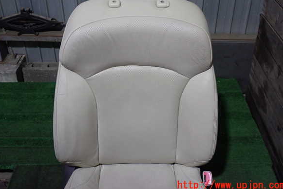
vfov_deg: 30.5
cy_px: 82
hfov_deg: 44.5
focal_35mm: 44
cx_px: 141
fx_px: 346
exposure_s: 1/40
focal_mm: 7.31
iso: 500
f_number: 2.8
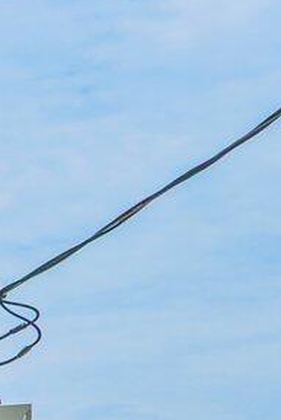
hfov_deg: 5.6
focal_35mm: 174
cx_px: -1163
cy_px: 773
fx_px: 2029
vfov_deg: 11.0
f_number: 9
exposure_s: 1/400
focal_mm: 24.5
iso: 100
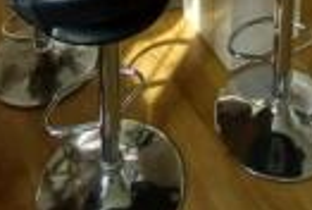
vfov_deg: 15.2
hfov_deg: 32.9
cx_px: 223
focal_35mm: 60
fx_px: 521
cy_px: -271
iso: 64
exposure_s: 1/100
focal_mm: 1.13
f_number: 2.2
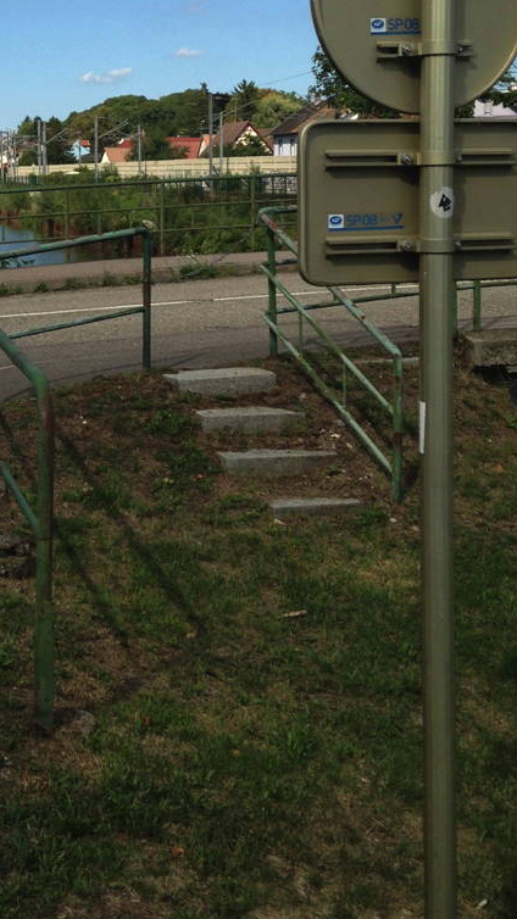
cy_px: 282
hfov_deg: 19.4
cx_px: 73
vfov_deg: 33.9
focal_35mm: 61
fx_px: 1487
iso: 50
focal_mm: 4.12
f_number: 2.4
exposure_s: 1/1427
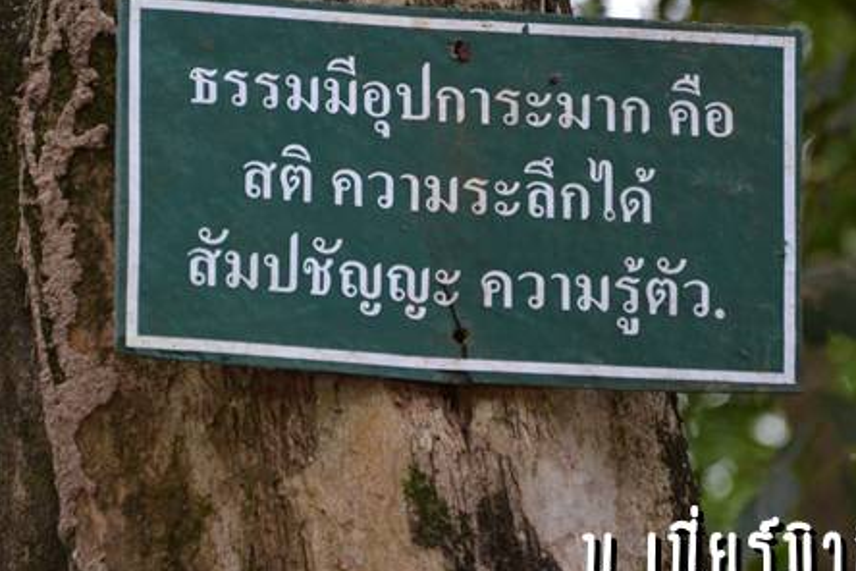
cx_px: 361
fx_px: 5057
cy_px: 222
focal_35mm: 213
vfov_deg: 6.5
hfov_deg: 9.7
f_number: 5.6
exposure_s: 1/500
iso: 1100
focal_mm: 105
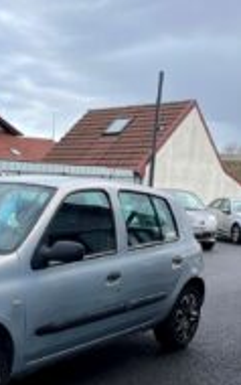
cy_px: 268
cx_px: -19
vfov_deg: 39.6
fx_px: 525
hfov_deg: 24.3
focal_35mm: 50
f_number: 1.6
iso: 50
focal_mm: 5.1
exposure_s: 1/1832
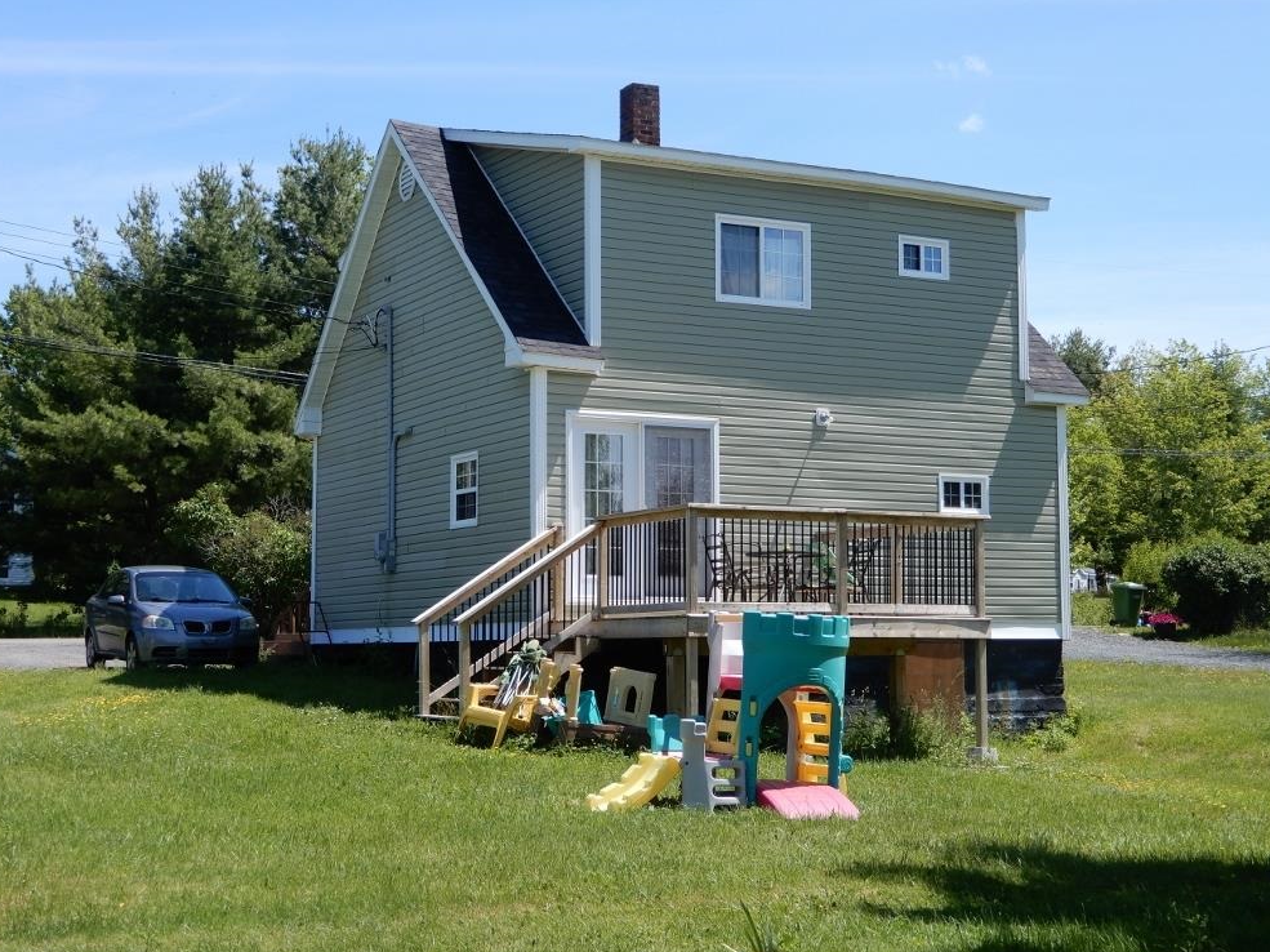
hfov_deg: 36.8
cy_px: 490
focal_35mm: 52
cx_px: 621
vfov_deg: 28.0
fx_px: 1907
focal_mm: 8.9
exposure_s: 1/500
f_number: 4
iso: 80
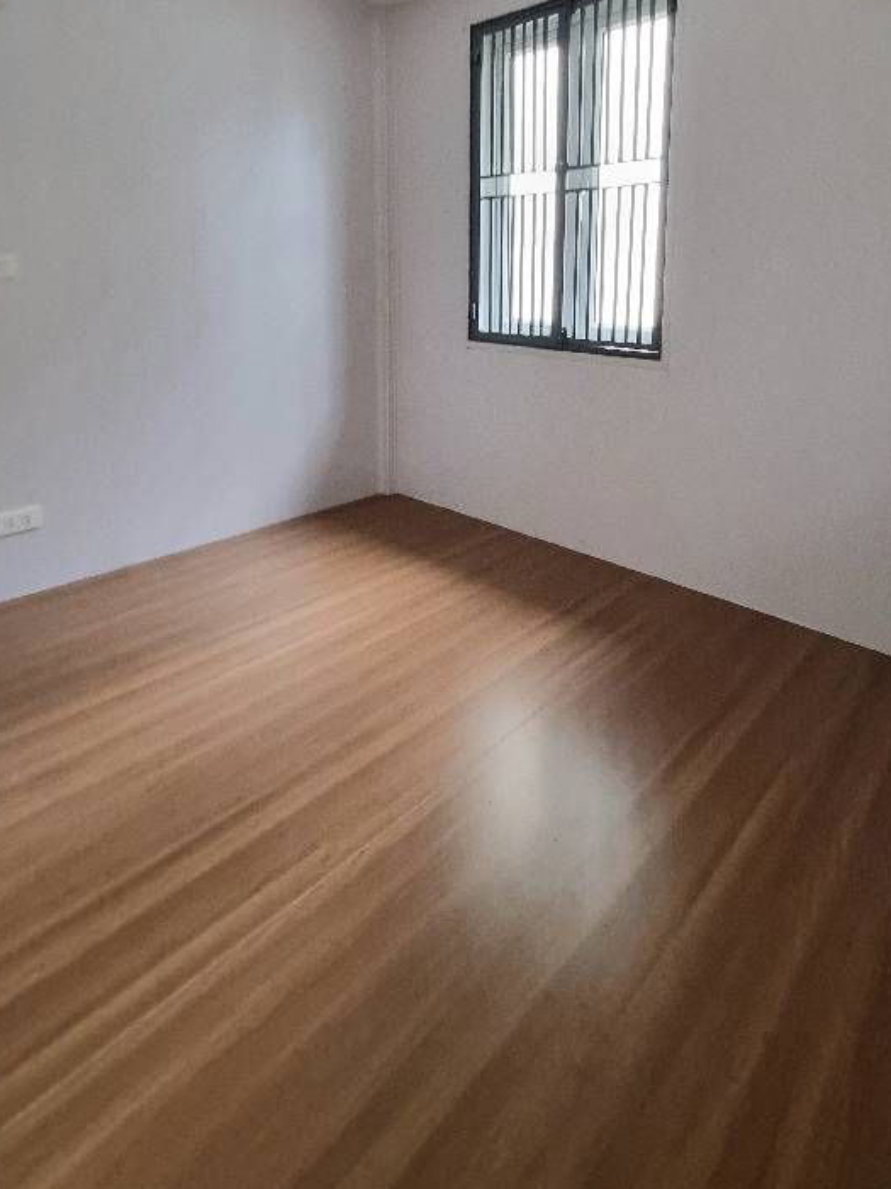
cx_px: 494
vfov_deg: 80.9
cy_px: 366
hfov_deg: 68.4
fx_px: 653
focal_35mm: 19
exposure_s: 1/50
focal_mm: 1.74
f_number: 2.2
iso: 320
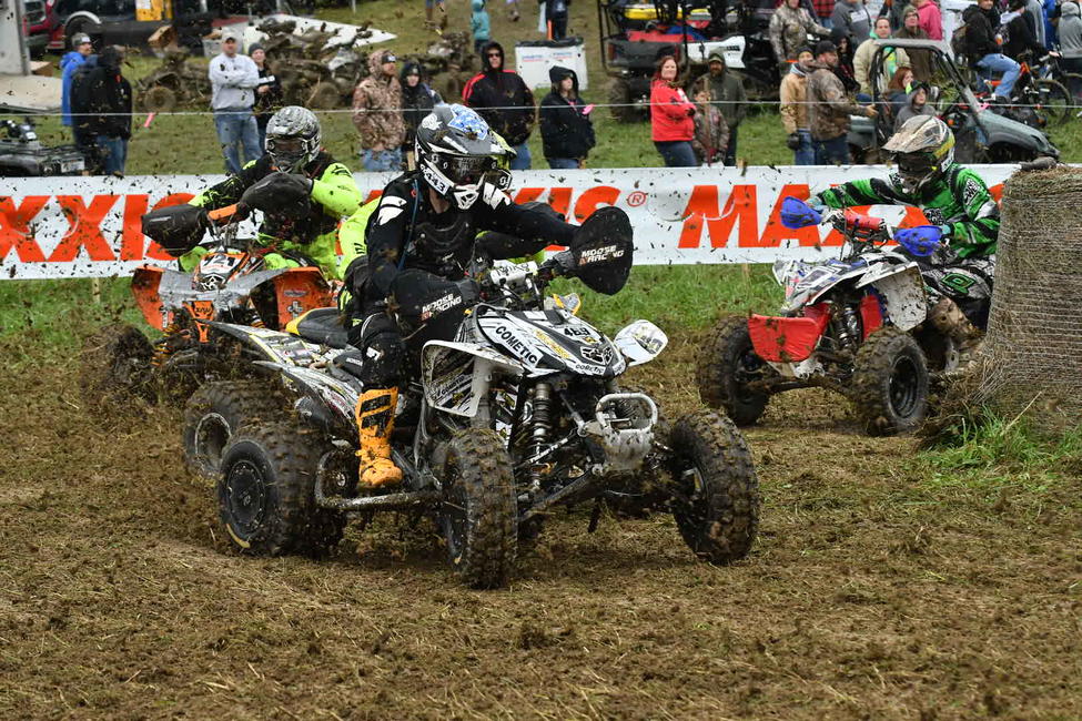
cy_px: 360
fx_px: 4418
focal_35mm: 147
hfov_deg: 14.0
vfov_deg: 9.3
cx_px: 541
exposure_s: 1/1250
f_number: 5.6
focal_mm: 98
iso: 1250
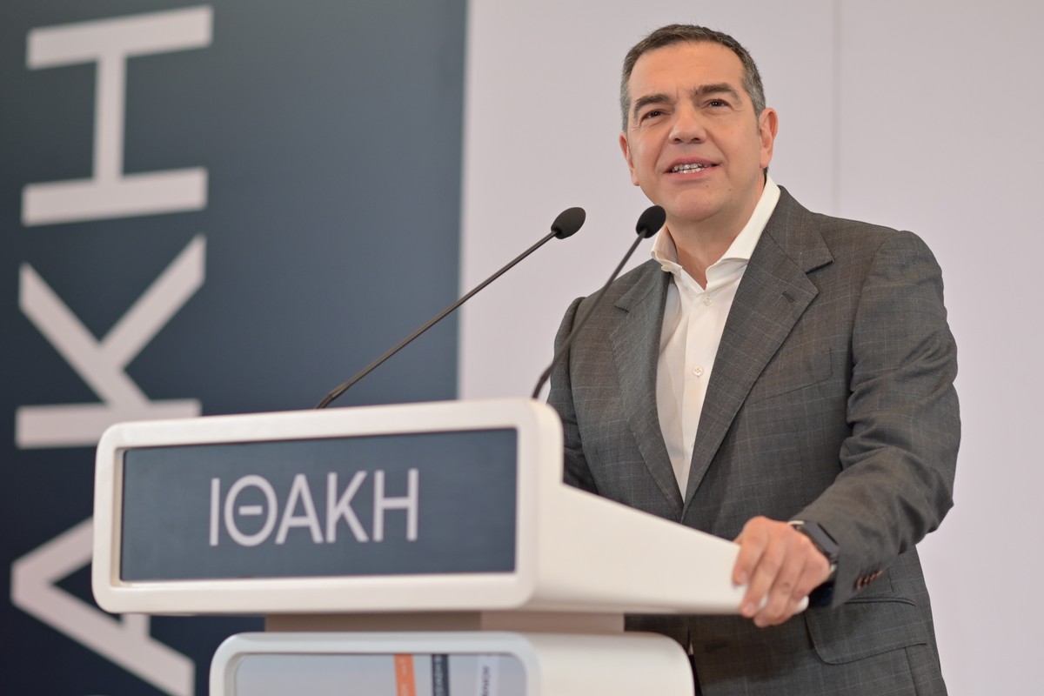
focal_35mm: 85
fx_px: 2465
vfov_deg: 16.1
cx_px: 522
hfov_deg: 23.9
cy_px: 348
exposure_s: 1/250
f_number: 2.5
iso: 500
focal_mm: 85
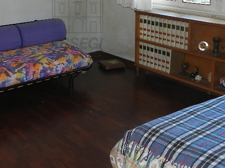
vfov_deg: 27.7
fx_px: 331
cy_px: 24
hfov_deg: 37.2
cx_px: 79
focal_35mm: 51
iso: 200
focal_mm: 4
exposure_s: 1/30
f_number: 3.4
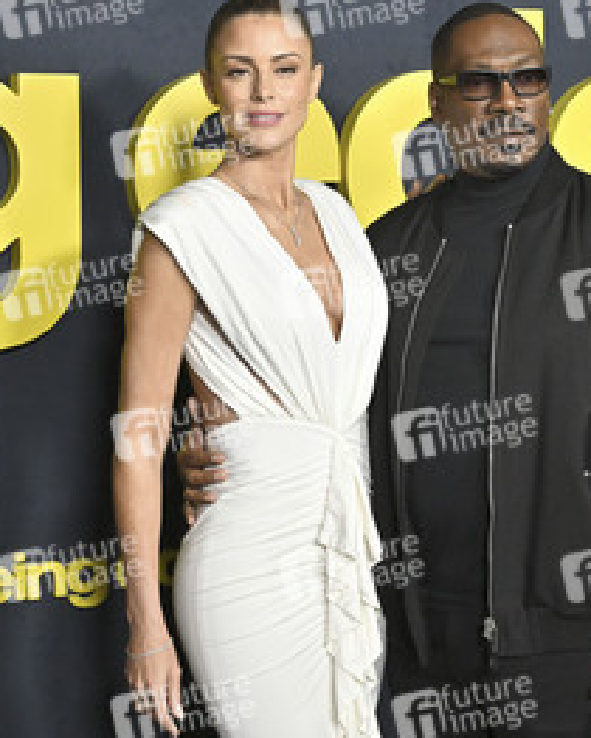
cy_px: 358
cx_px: 390
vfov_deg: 24.1
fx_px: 1725
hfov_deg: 19.4
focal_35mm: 79
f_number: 5.6
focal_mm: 49
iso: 2500
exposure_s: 1/320
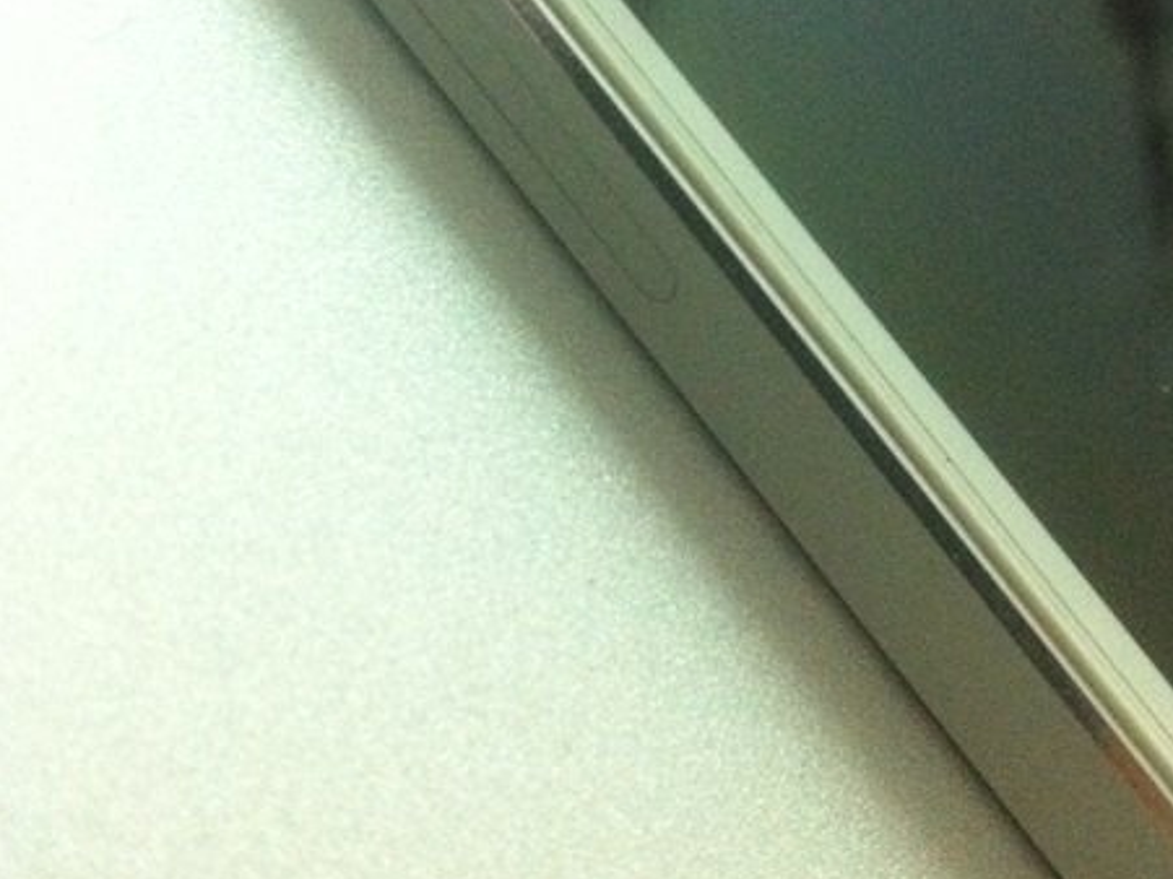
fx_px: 2100
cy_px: 185
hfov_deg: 31.1
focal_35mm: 62
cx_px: 705
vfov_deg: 23.3
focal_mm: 3.85
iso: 500
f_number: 2.8
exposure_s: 1/17
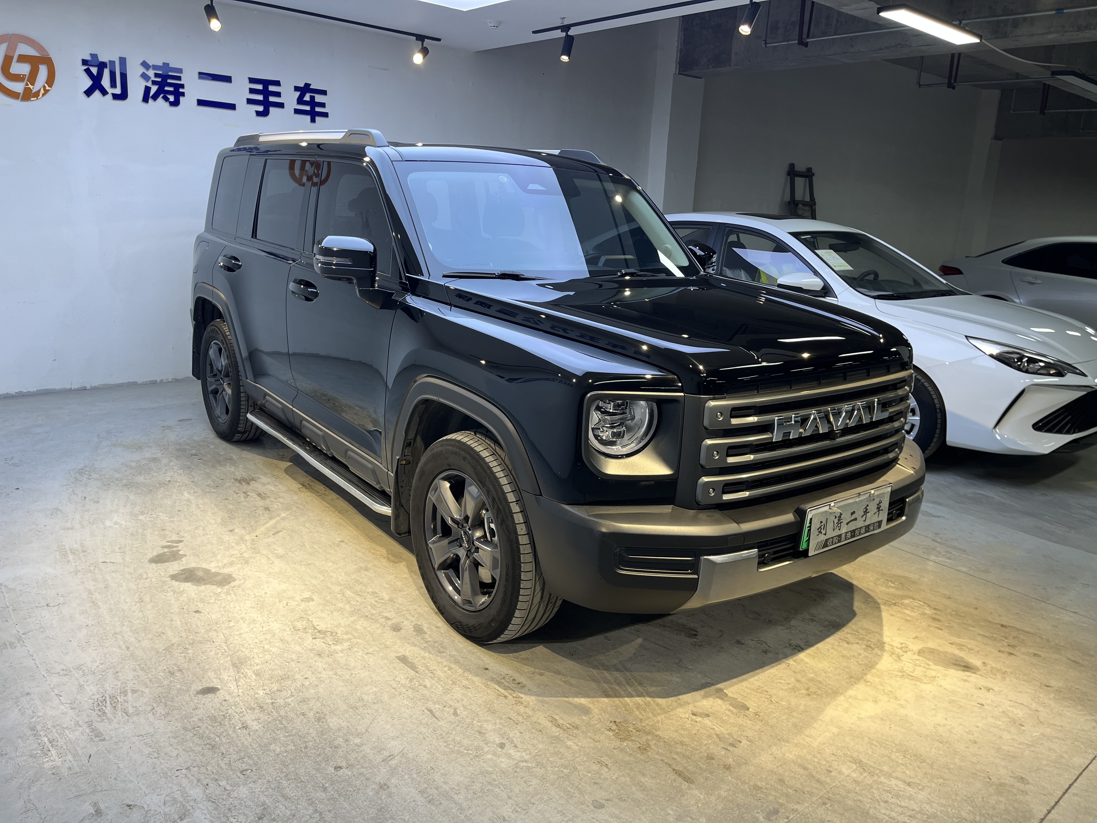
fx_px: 824
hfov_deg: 67.3
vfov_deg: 53.1
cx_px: 548
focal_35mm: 26
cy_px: 412
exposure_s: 1/100
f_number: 1.6
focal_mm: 5.1
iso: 50
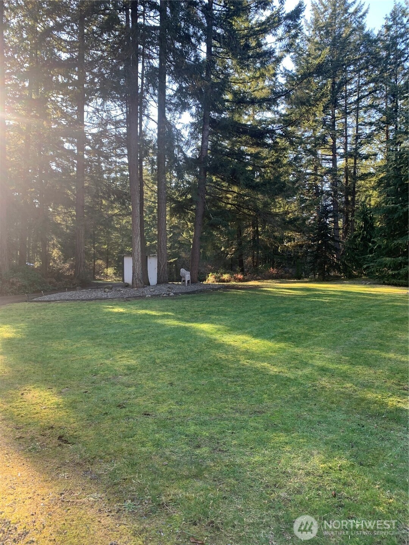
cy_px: 272
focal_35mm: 26
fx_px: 410
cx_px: 204
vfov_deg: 67.3
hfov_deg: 53.1
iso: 40
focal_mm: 4.25
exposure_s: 1/121
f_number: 1.8
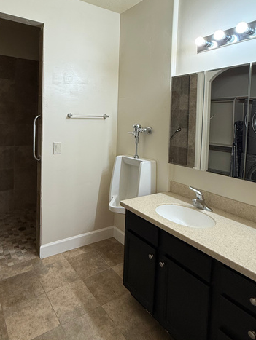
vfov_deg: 72.8
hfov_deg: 58.2
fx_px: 226
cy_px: 130
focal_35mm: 23
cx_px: 96
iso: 125
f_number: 2.2
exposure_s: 1/120
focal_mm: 2.22
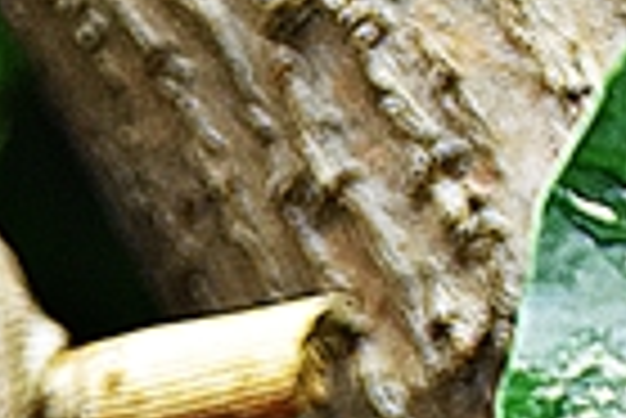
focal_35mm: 419
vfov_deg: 3.2
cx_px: -423
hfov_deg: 4.9
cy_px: 1490
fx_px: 7293
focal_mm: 38
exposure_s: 1/60
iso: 1250
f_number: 4.2
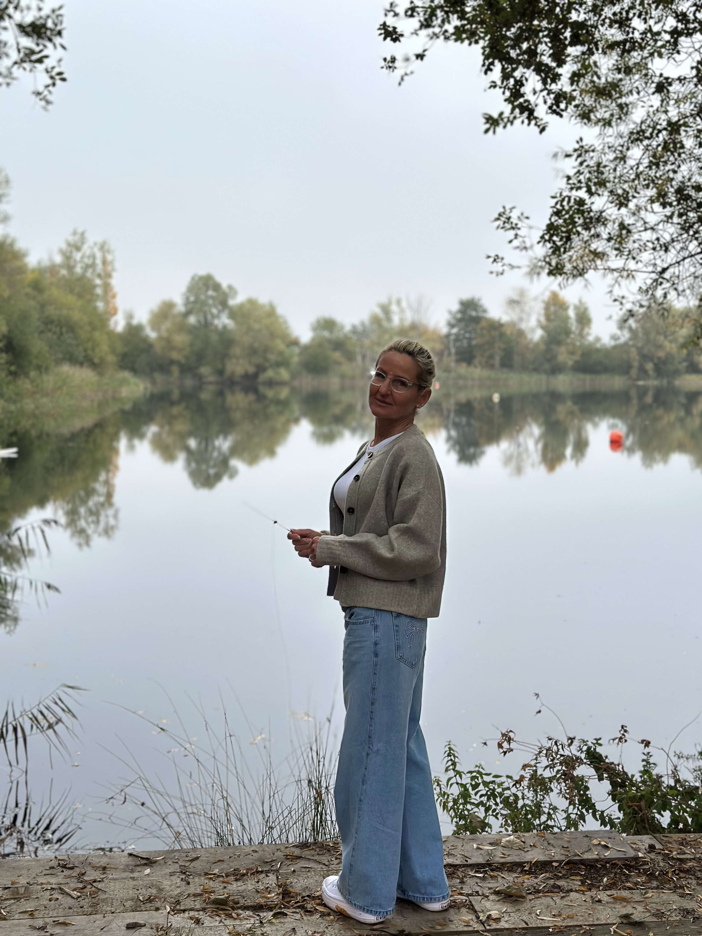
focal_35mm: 48
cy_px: 468
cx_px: 351
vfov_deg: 39.7
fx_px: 1298
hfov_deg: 30.3
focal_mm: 6.86
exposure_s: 1/1590
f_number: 1.78
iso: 80
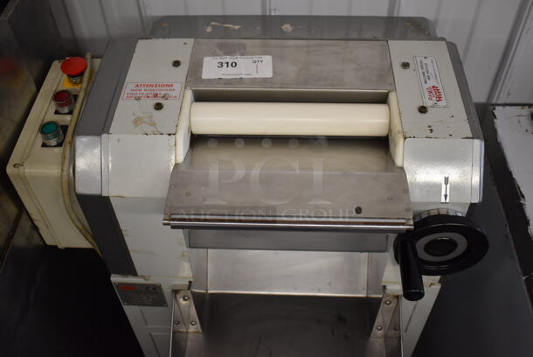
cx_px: 266
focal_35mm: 38
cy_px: 178
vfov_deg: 35.6
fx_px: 556
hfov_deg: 51.2
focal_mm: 25
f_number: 4
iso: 800
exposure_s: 1/125
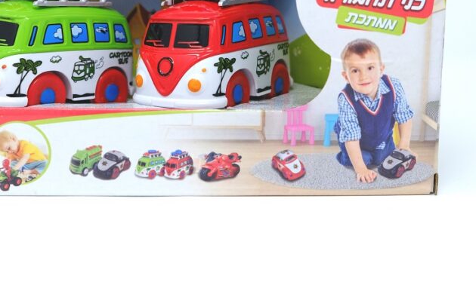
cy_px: 61
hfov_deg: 34.9
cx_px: 169
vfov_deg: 22.1
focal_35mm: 58
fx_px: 753
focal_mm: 23.3
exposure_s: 1/400
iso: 500
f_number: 3.2
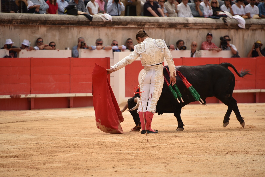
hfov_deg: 6.9
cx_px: 132
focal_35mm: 300
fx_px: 2208
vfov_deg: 4.6
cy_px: 88
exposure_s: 1/1600
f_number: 5.6
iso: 450
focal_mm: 300
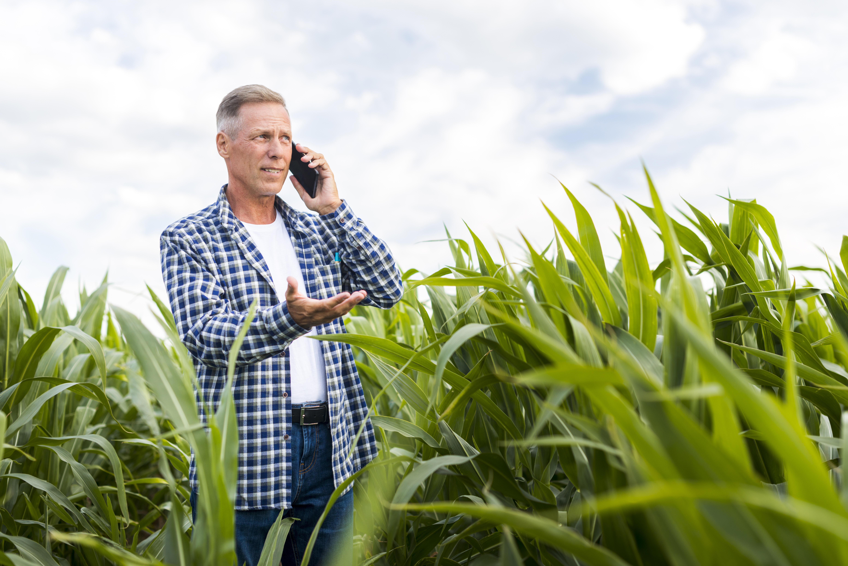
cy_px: 283
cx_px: 424
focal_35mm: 50
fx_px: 1178
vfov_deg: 27.0
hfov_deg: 39.6
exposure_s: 1/250
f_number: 2.8
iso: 200
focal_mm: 50
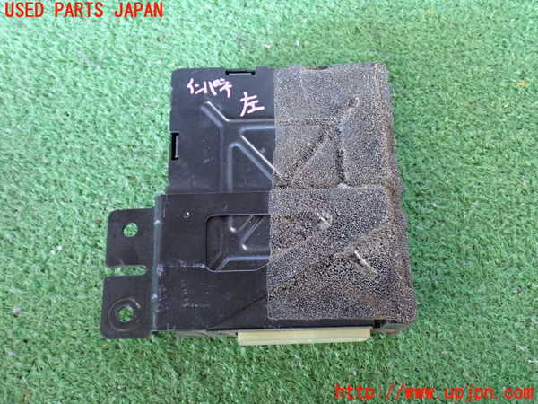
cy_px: 202
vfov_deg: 39.7
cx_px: 269
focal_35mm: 36
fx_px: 560
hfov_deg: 51.4
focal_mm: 6.37
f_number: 2.5
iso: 800
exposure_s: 1/25
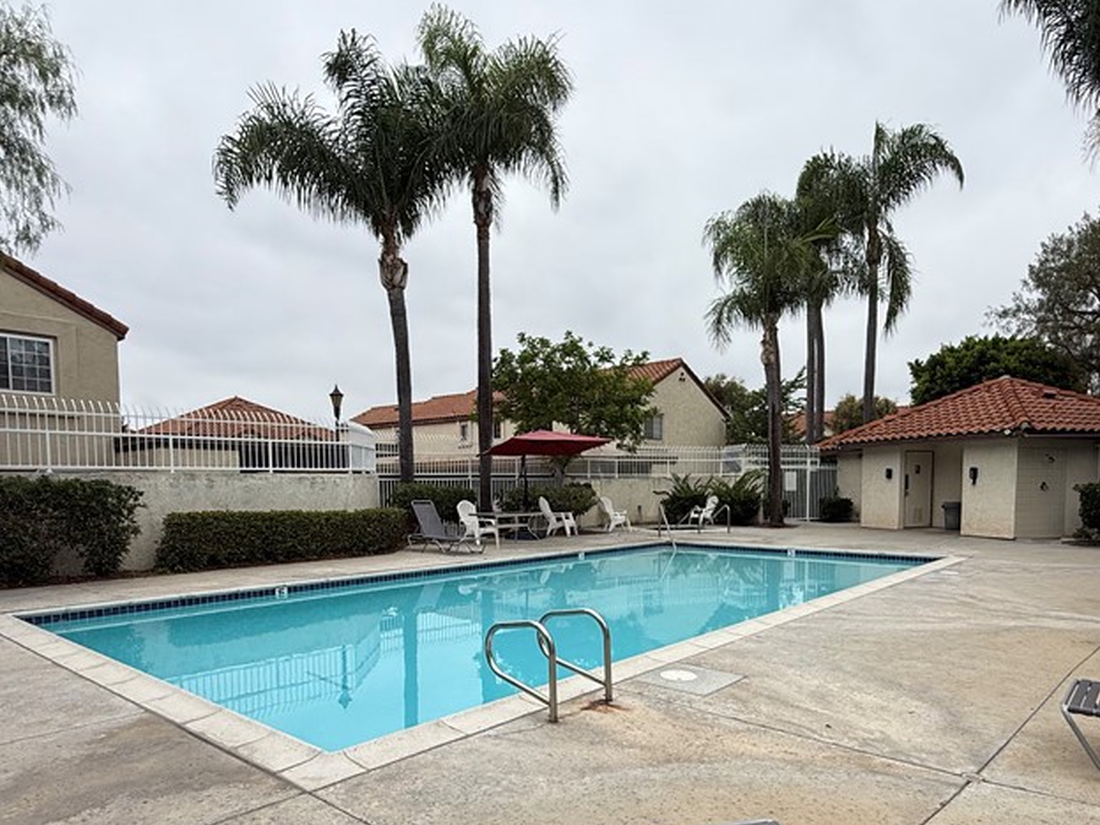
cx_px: 593
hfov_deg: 73.8
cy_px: 532
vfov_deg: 57.9
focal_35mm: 23
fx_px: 731
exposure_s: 1/1312
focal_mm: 2.22
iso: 50
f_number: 2.2
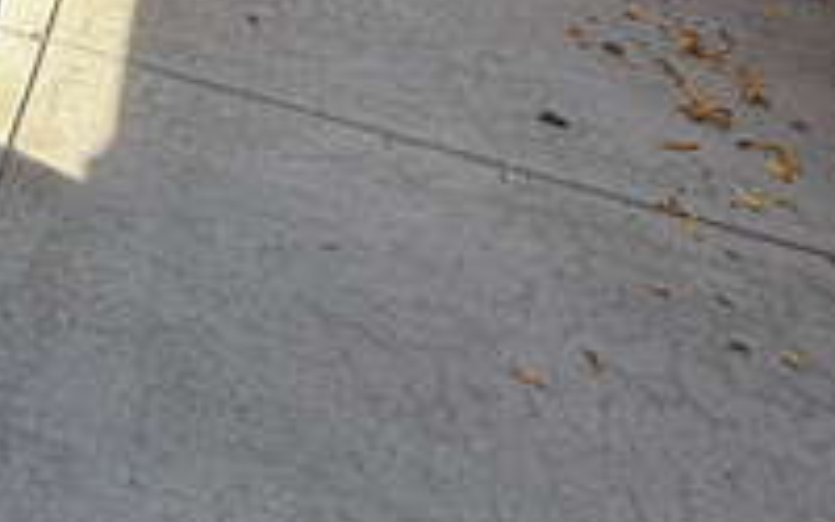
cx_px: -238
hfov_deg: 29.2
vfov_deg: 16.6
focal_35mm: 57
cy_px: -551
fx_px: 1297
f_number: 2.2
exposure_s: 1/502
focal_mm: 2.22
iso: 50
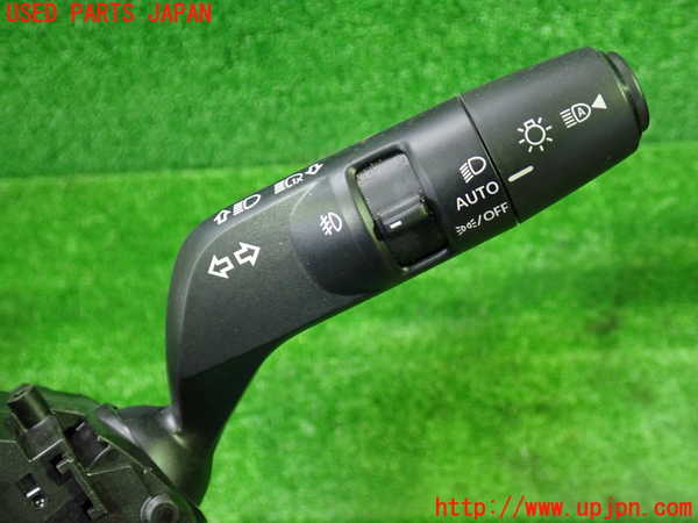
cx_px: 349
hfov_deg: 51.4
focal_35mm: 36
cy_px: 262
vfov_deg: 39.7
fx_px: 726
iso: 800
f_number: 2.5
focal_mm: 6.37
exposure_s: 1/25
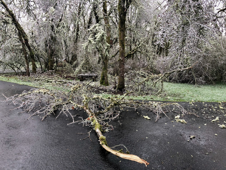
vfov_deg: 49.7
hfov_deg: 63.4
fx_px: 183
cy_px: 85
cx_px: 113
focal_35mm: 28
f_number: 1.8
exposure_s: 1/30
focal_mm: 3.99
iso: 25
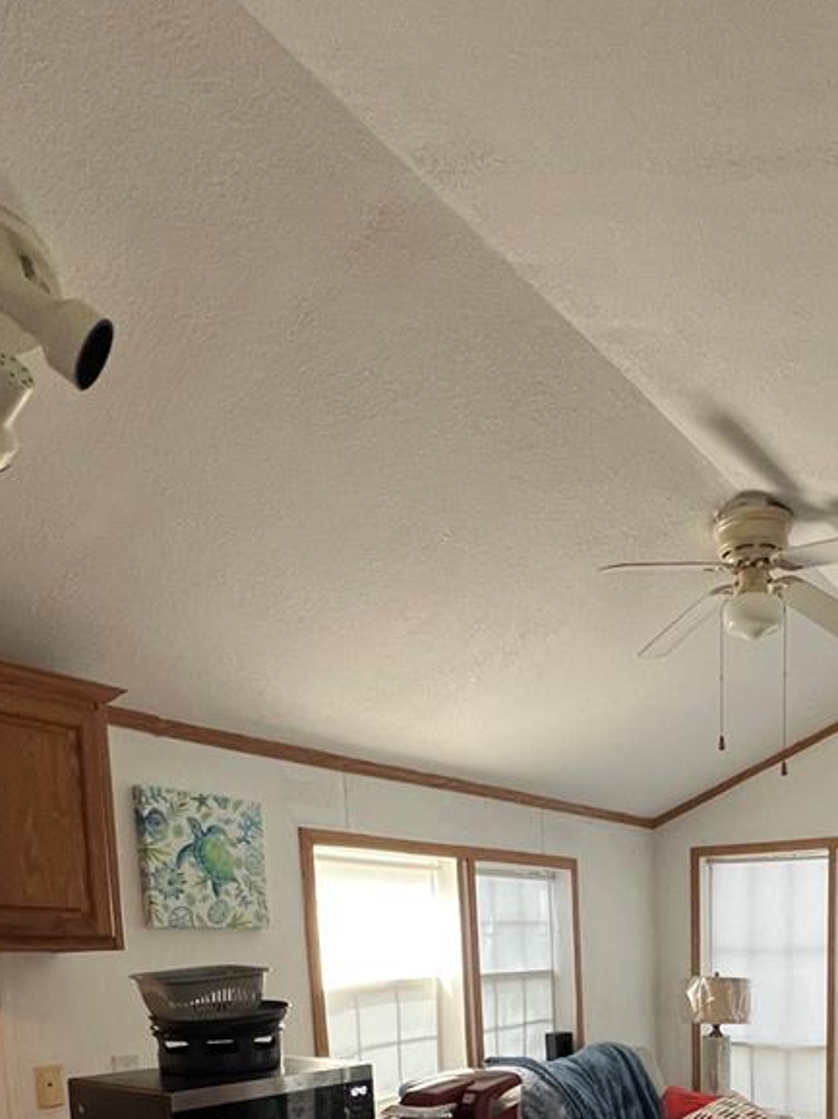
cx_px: 627
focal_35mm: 27
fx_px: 872
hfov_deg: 49.3
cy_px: 1071
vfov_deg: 54.0
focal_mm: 1.57
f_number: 1.8
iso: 200
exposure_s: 1/120
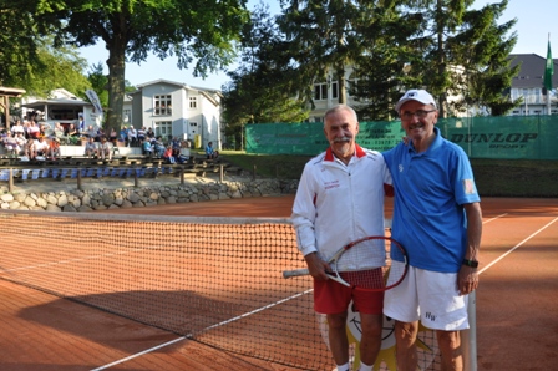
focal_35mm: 32
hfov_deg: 59.5
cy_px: 186
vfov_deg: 41.7
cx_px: 279
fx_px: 488
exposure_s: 1/200
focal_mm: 21
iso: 200
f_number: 7.1
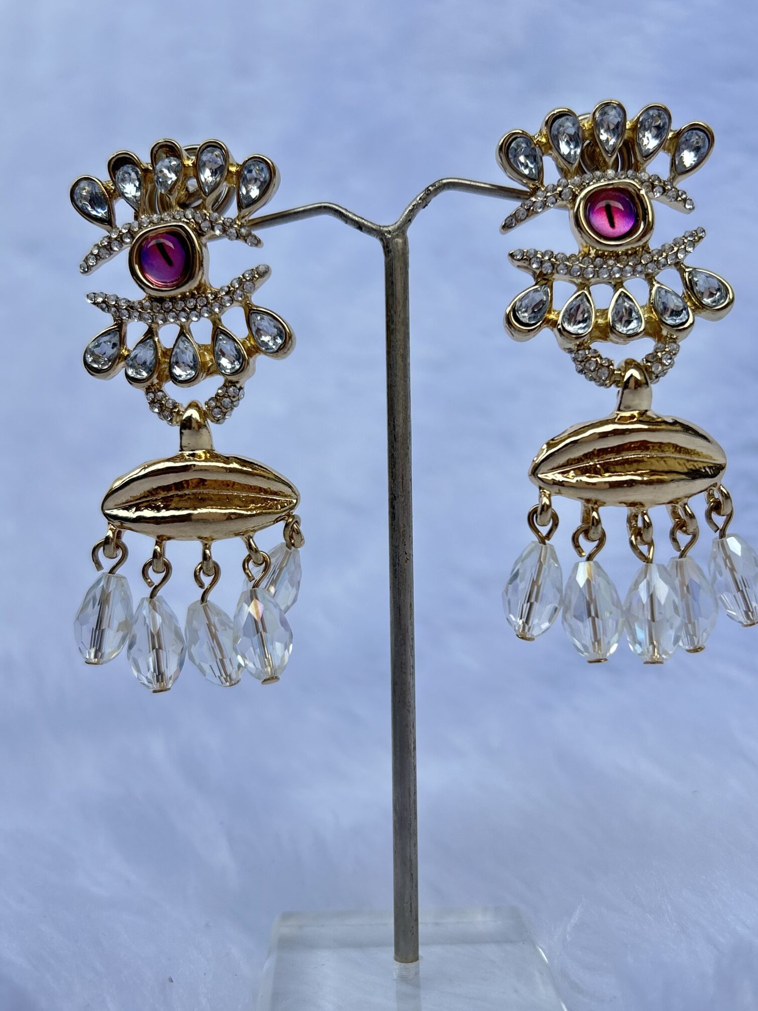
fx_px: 963
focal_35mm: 33
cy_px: 504
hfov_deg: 42.9
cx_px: 353
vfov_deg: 55.3
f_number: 1.5
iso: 50
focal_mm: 5.7
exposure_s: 1/194
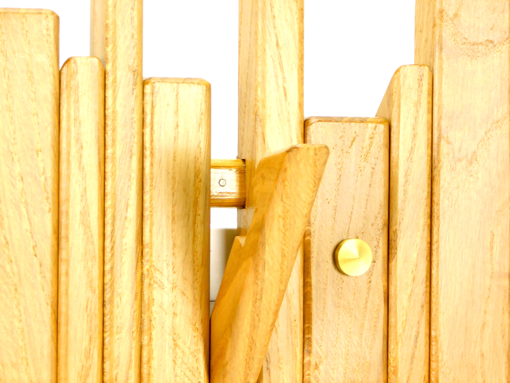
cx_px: 255
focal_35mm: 202
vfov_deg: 7.4
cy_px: 192
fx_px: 2976
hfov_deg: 9.8
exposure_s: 1/40
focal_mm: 35.9
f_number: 5.4
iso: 125
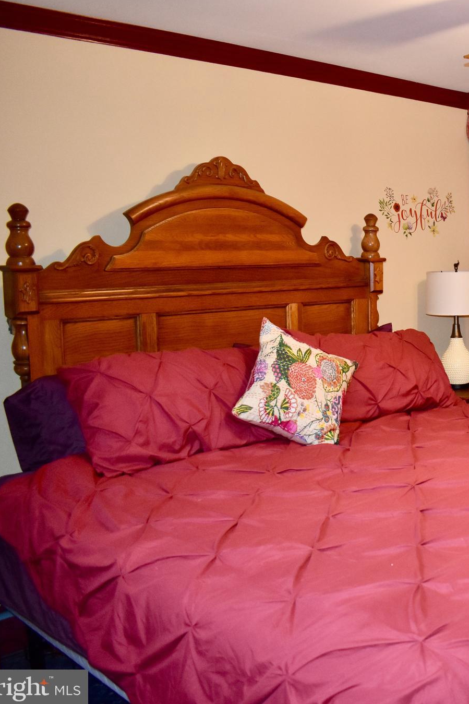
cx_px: 507
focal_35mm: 41
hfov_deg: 29.6
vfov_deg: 47.4
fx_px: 801
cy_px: 351
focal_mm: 18
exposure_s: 1/125
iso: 1100
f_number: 3.5
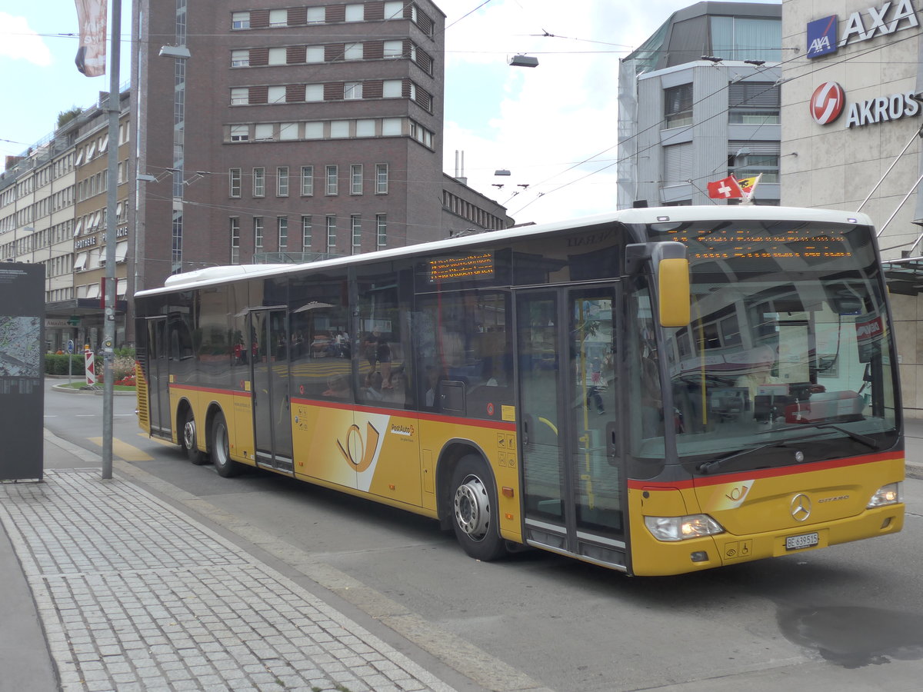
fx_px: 1173
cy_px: 346
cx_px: 462
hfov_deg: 42.9
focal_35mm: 44
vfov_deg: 32.9
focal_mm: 9
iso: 160
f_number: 2.8
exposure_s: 1/800
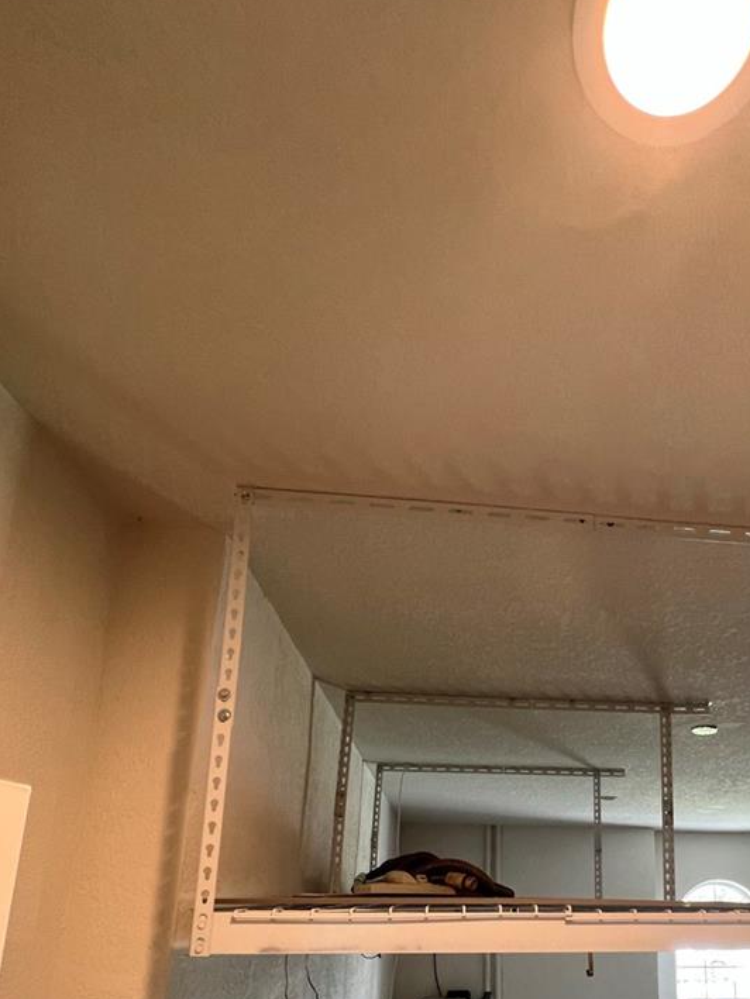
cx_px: 519
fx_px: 635
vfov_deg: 70.8
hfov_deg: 59.2
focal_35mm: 22
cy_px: 758
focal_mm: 1.57
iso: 125
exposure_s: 1/60
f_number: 1.8
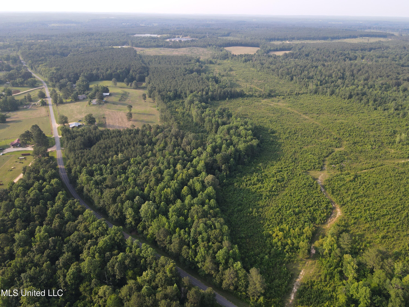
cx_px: 204
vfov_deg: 56.8
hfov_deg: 71.6
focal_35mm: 24
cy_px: 154
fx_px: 284
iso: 110
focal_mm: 4.5
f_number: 2.8
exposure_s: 1/180
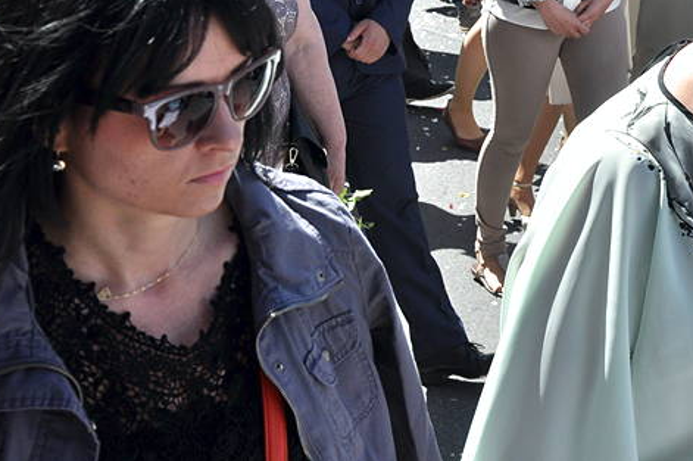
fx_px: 2344
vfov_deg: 11.2
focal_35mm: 122
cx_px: 606
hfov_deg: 16.6
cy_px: 48
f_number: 10
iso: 400
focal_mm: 45
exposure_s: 1/400
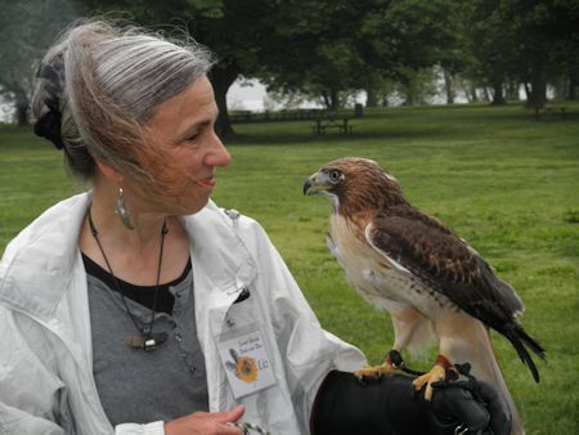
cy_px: 218
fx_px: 1807
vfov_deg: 13.7
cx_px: 290
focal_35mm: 108
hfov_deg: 18.2
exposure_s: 1/125
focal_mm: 19.1
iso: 200
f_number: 4.4
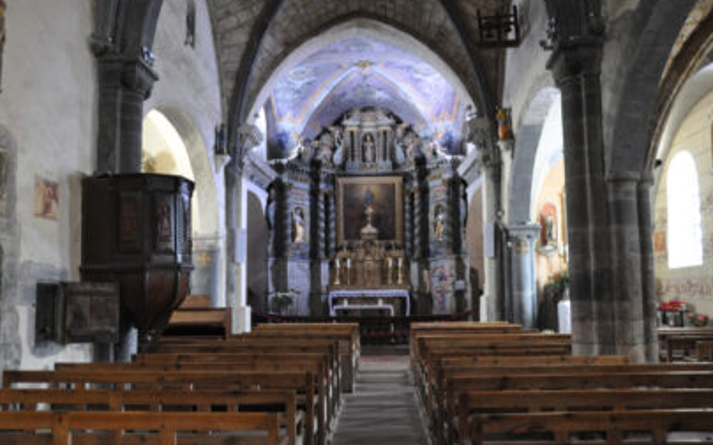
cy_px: 228
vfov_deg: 37.2
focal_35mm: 34
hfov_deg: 56.7
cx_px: 355
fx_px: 660
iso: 1600
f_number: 3.8
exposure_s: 1/8
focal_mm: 22
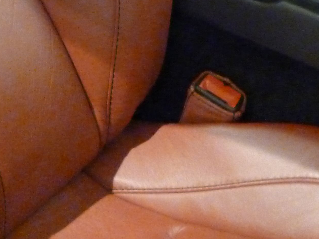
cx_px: 133
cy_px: -150
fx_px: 894
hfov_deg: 20.2
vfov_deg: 14.0
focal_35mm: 97
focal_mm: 5
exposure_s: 1/8
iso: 800
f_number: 3.1
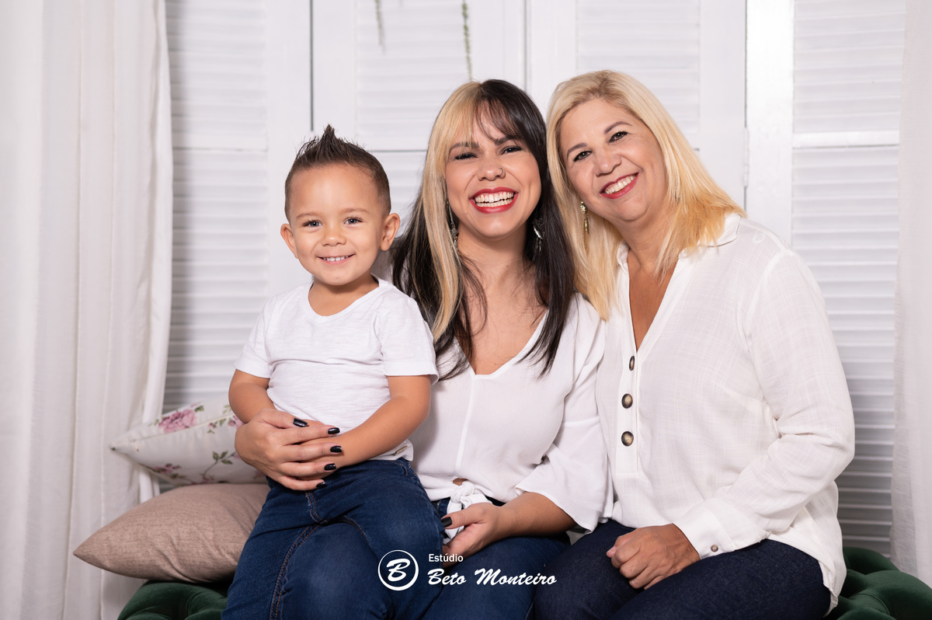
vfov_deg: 26.9
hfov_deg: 39.6
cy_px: 310
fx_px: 1293
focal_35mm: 50
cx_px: 466
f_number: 2.8
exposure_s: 1/200
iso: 125
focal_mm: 50
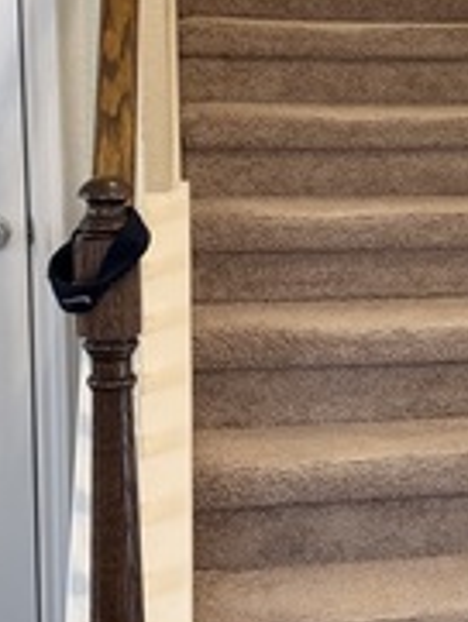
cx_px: 547
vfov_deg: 23.0
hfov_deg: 16.7
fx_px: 1530
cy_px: 261
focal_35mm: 85
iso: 320
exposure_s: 1/60
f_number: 1.78
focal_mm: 6.76
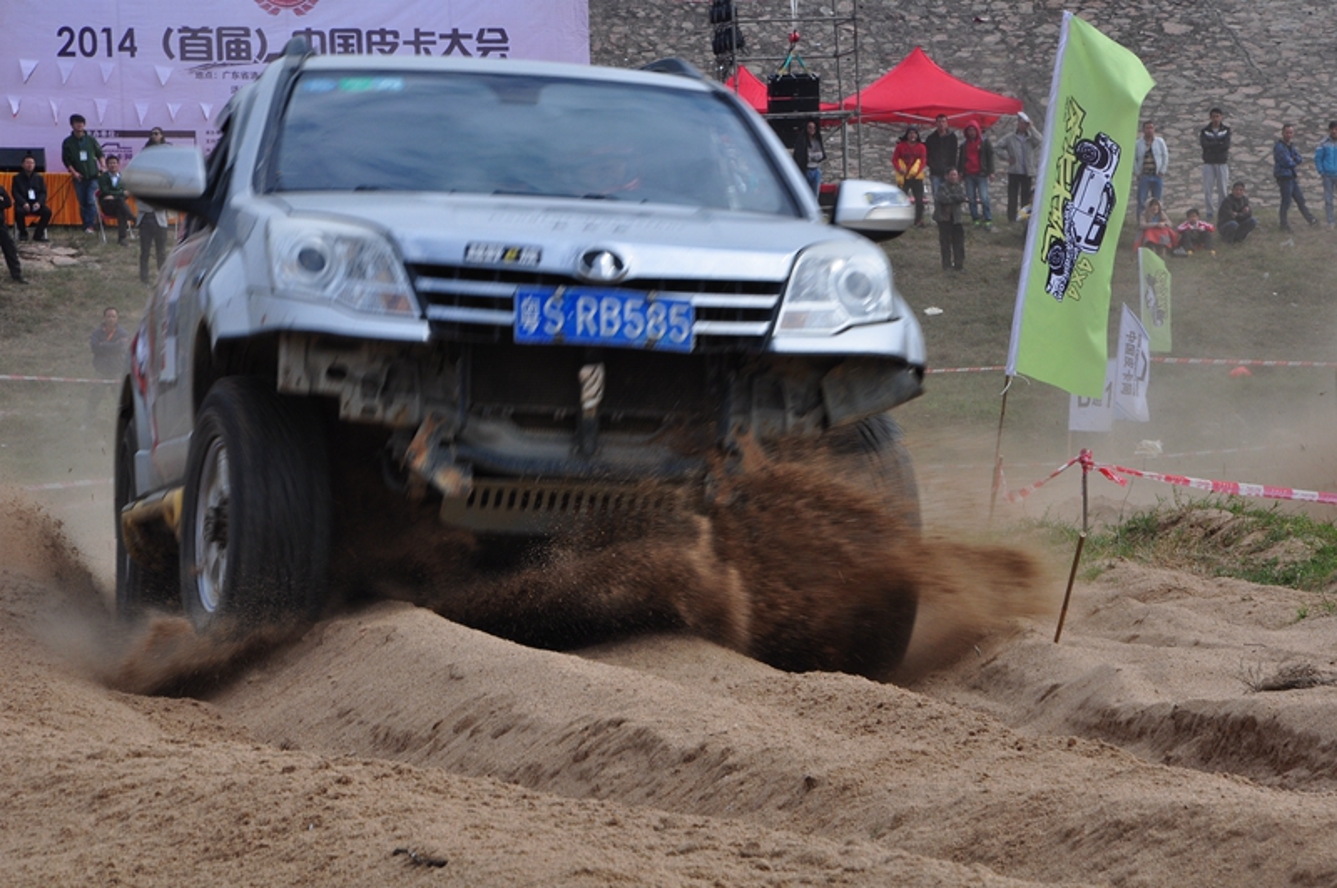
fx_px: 5841
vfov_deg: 8.7
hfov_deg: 13.1
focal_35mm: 158
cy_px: 444
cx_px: 668
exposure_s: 1/125
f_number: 18
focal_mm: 105
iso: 250
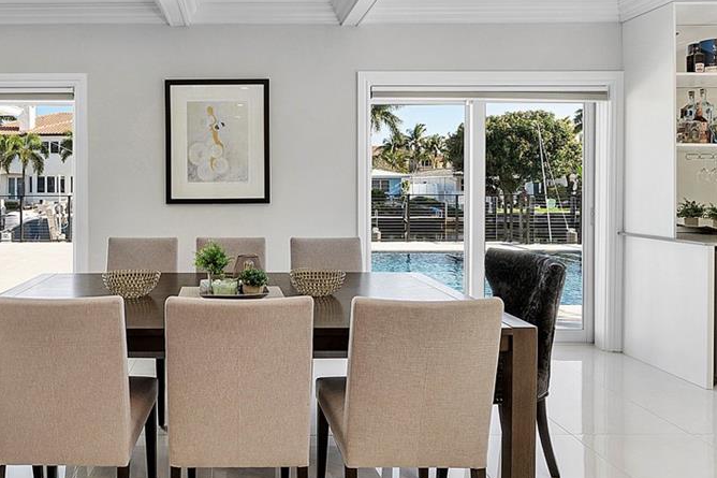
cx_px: 238
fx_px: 458
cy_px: 189
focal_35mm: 23
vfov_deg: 54.6
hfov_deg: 73.8
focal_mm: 10
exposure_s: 1/40
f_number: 11
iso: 160
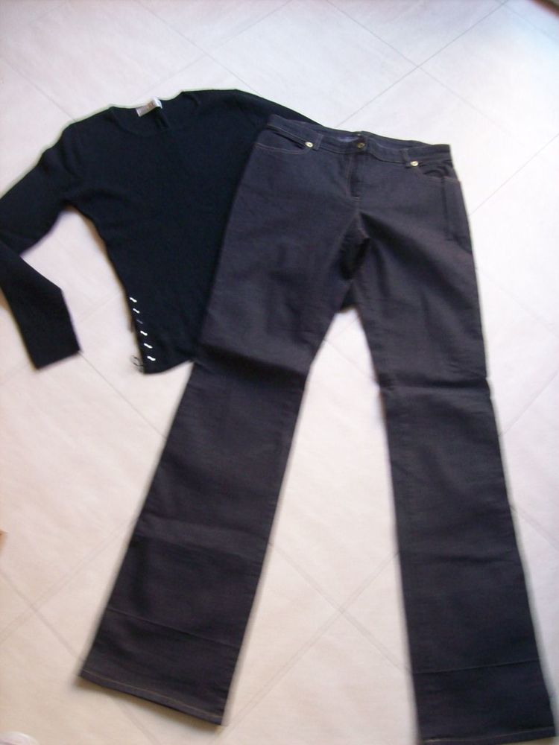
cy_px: 372
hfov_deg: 39.7
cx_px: 280
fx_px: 775
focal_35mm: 36
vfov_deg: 51.4
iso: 160
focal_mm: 6
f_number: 2.7
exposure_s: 1/10.4
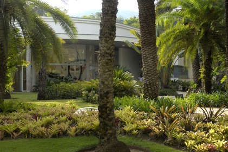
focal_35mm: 72
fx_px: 456
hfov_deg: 28.1
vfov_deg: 18.9
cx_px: 114
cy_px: 76
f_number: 4.2
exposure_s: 1/160
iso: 100
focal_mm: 48
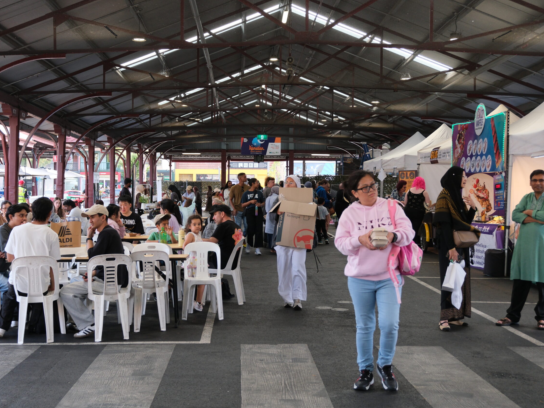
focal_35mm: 46
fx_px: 723
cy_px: 202
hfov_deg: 41.2
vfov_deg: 31.5
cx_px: 243
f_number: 3.6
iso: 800
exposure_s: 1/200
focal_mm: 27.9
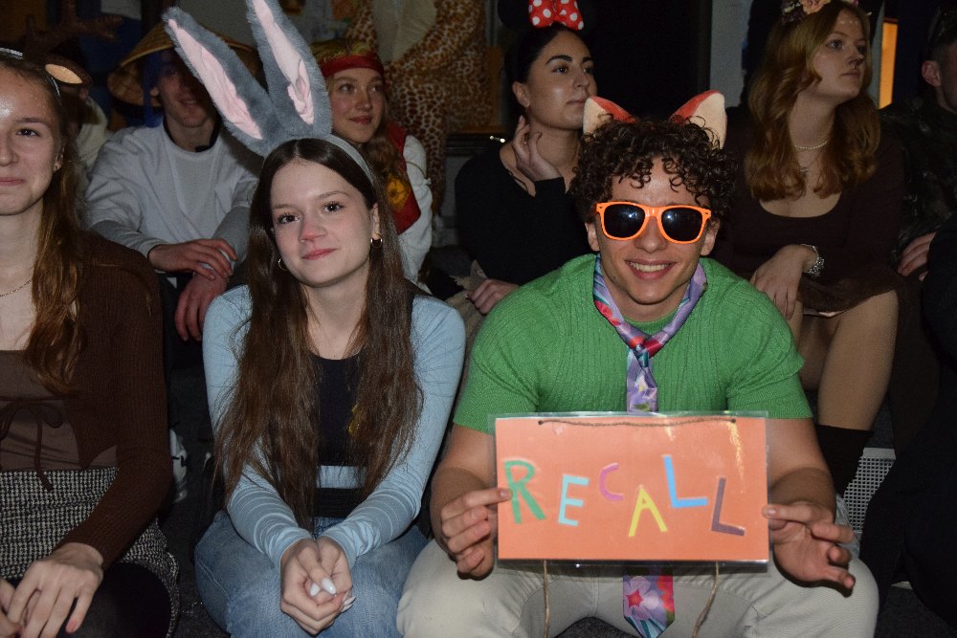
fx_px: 1037
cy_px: 319
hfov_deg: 49.5
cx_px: 478
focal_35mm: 39
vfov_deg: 34.2
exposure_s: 1/60
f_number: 3.2
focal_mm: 26
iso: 1400
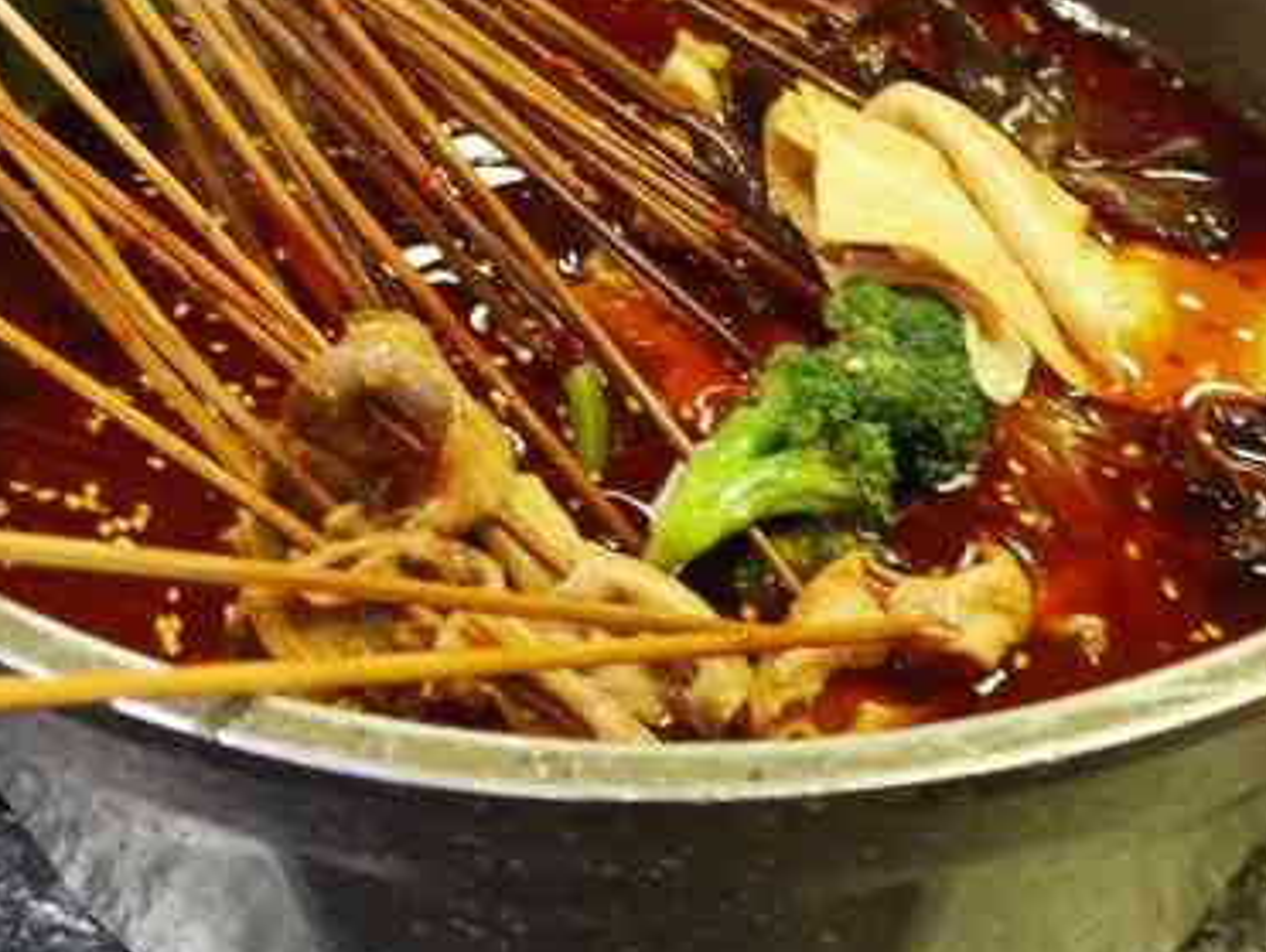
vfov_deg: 29.5
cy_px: 309
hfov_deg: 38.6
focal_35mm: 49
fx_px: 1794
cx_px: 795
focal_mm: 5.5
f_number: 1.8
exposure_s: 1/25
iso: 400
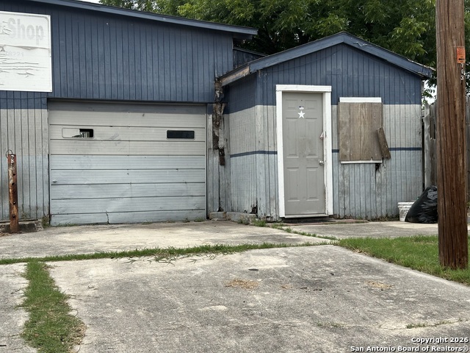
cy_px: 176
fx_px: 652
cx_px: 235
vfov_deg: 30.3
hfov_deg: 39.7
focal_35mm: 48
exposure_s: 1/3472
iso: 64
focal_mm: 6.86
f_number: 1.78
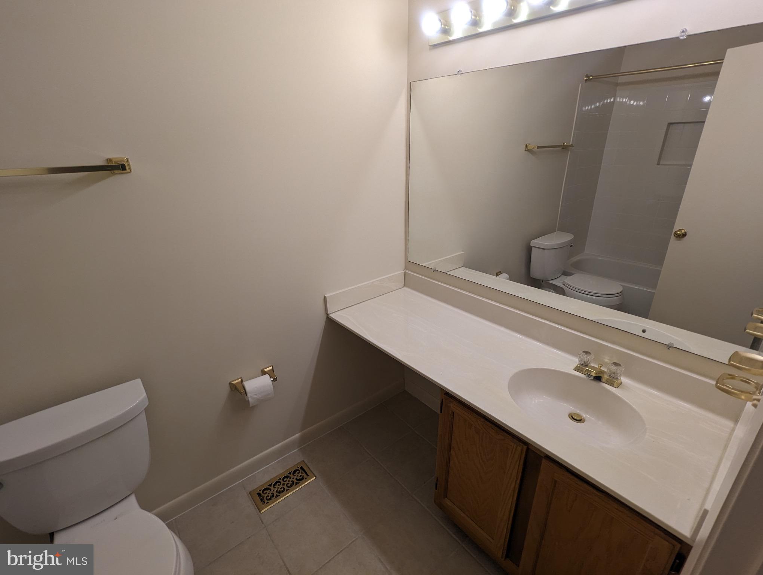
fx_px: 353
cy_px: 288
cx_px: 382
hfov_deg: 94.4
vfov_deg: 78.2
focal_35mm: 16
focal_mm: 2.35
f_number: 2.2
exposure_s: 1/123
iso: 33
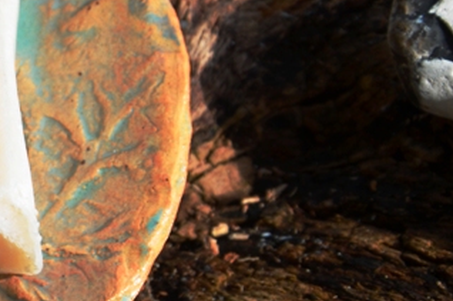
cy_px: 47
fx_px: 3154
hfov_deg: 8.1
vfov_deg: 5.5
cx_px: -208
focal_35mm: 251
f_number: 9
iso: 100
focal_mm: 52
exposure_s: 1/320
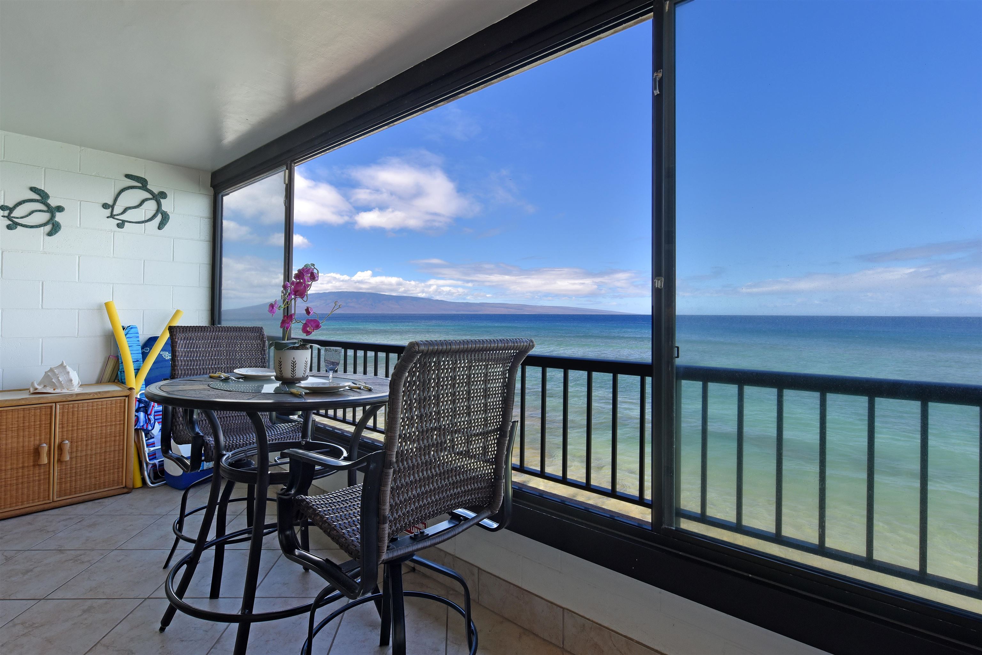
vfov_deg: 70.5
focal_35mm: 17
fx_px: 464
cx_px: 491
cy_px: 328
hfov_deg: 93.3
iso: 1100
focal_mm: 17
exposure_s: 1/60
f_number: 16
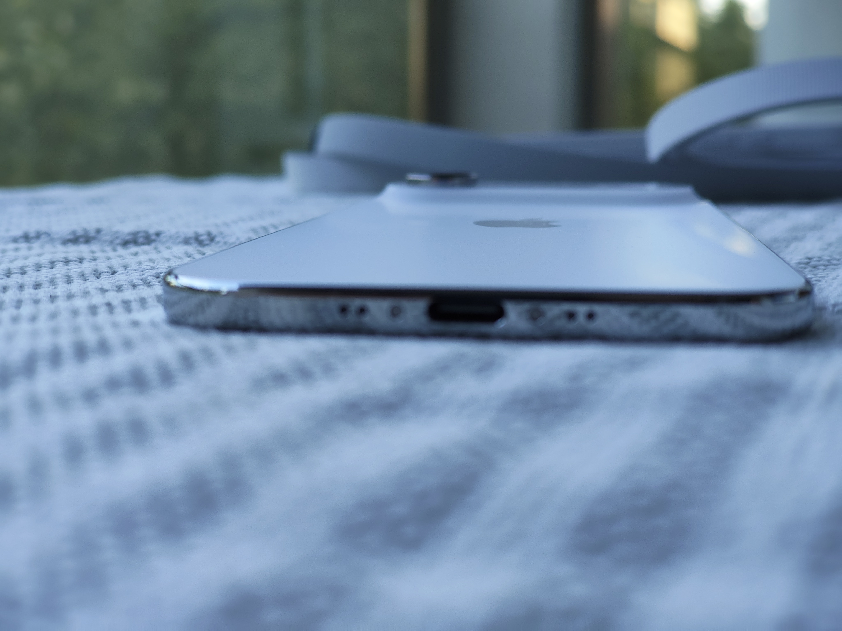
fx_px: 1216
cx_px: 421
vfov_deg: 29.1
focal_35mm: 50
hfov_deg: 38.2
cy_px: 316
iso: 173
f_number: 2
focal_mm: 7.1
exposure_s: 1/100
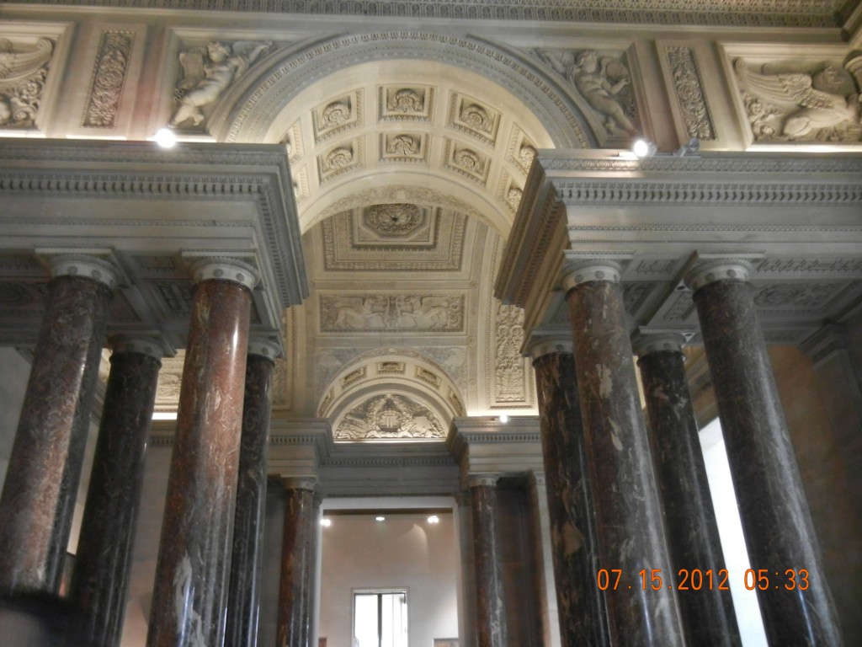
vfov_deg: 46.8
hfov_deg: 60.0
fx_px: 747
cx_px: 431
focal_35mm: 30
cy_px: 324
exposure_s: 1/3.1
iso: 200
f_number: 3.5
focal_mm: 5.4
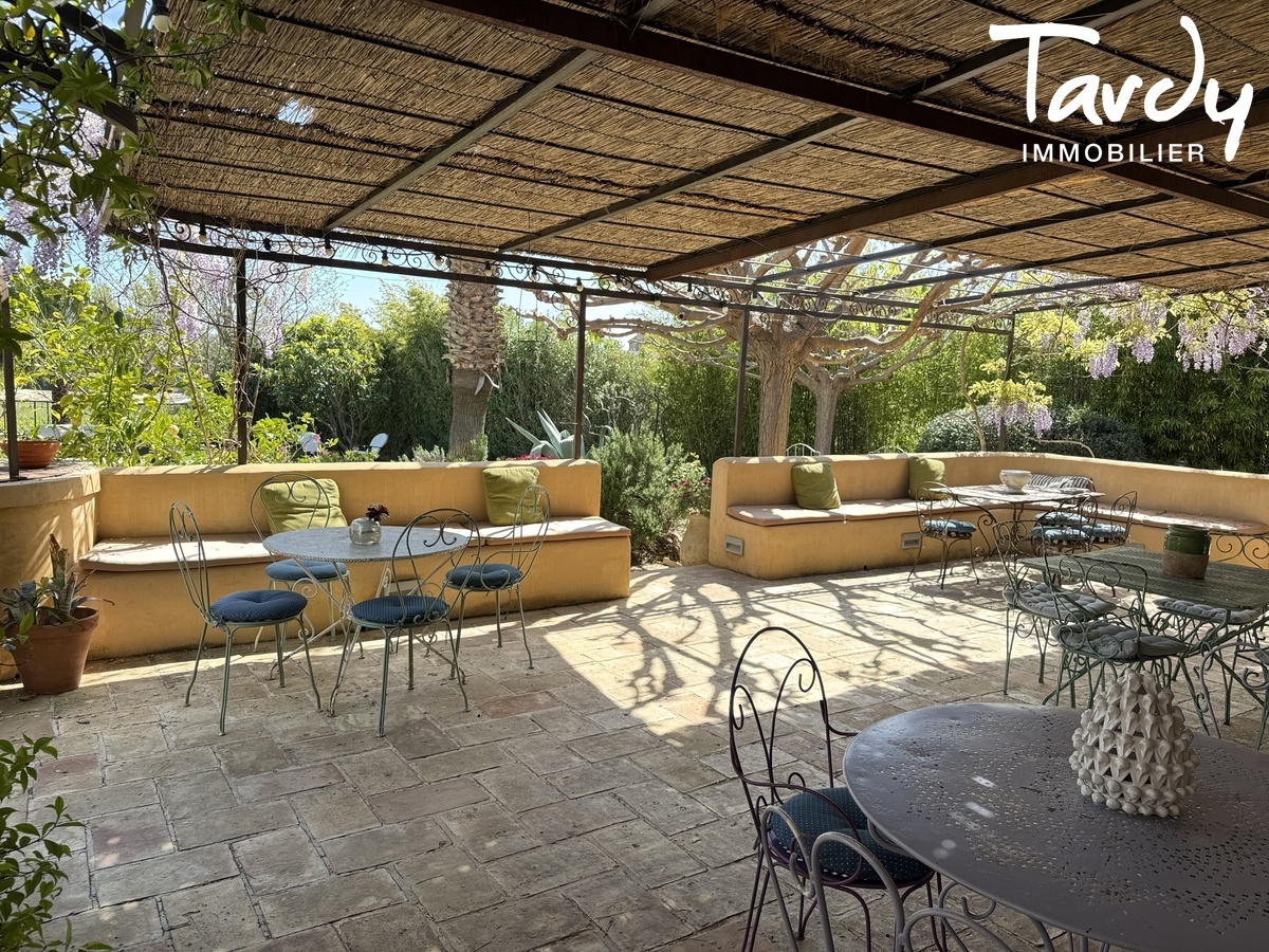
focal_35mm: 24
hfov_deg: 71.6
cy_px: 476
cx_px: 634
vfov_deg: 56.8
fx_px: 880
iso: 80
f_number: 1.78
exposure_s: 1/368
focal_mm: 6.76
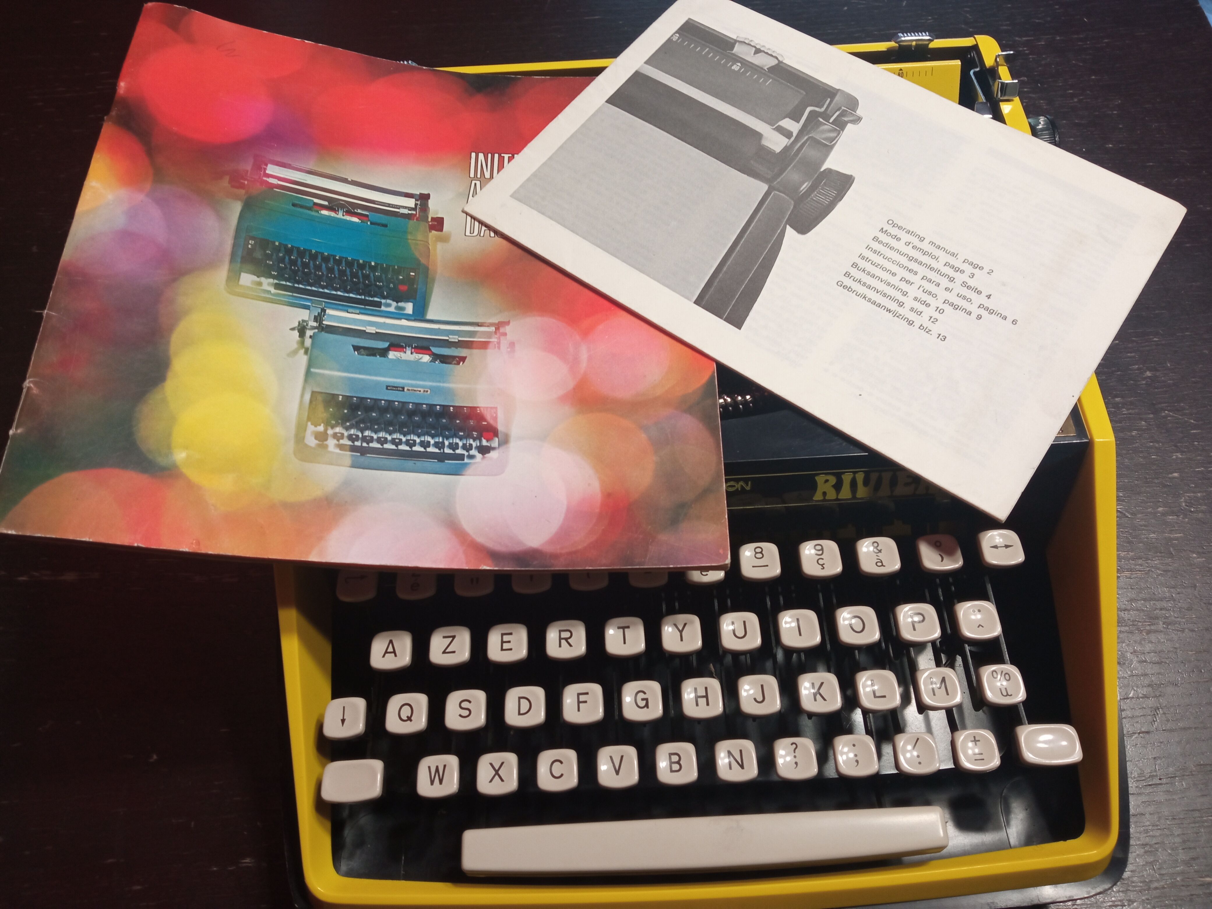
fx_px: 945
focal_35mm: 27
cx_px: 606
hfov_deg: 65.3
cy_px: 454
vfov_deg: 51.4
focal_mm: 3.79
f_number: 2.2
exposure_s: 1/33.3
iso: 248
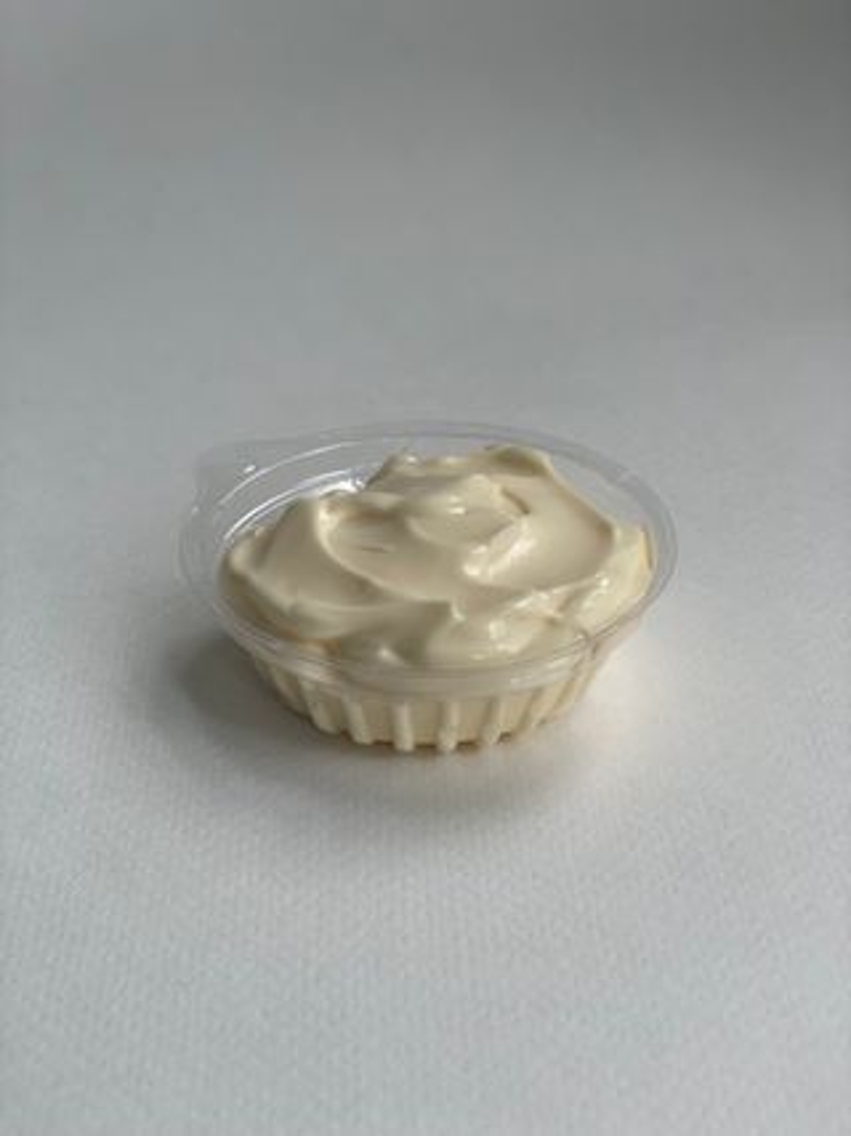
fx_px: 1705
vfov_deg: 36.8
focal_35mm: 52
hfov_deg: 28.0
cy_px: 568
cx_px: 426
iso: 25
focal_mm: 6
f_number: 2
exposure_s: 1/122
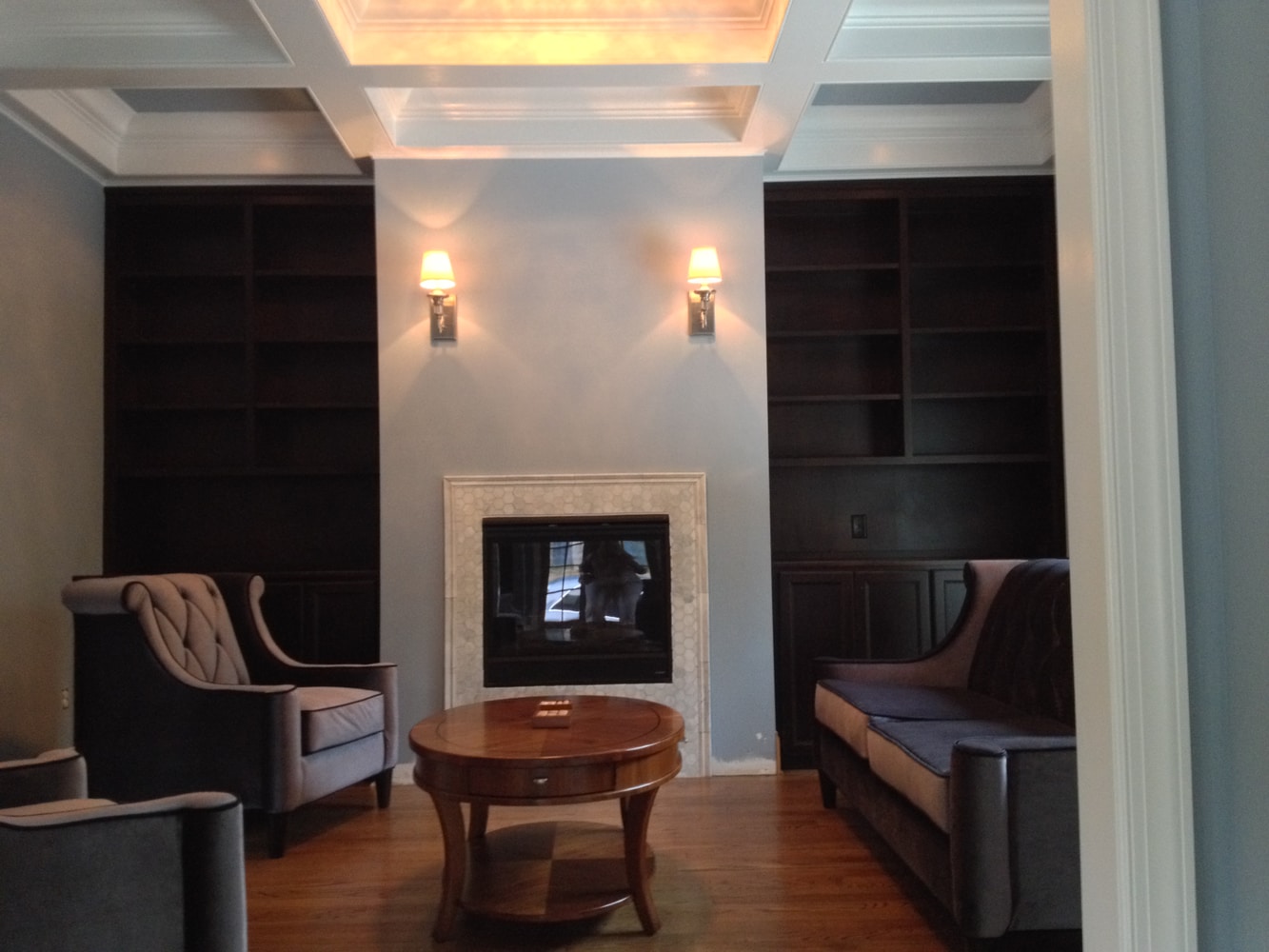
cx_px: 634
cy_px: 476
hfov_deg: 52.6
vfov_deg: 40.7
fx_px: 1283
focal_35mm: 35
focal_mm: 4.28
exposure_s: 1/20
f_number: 2.4
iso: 400
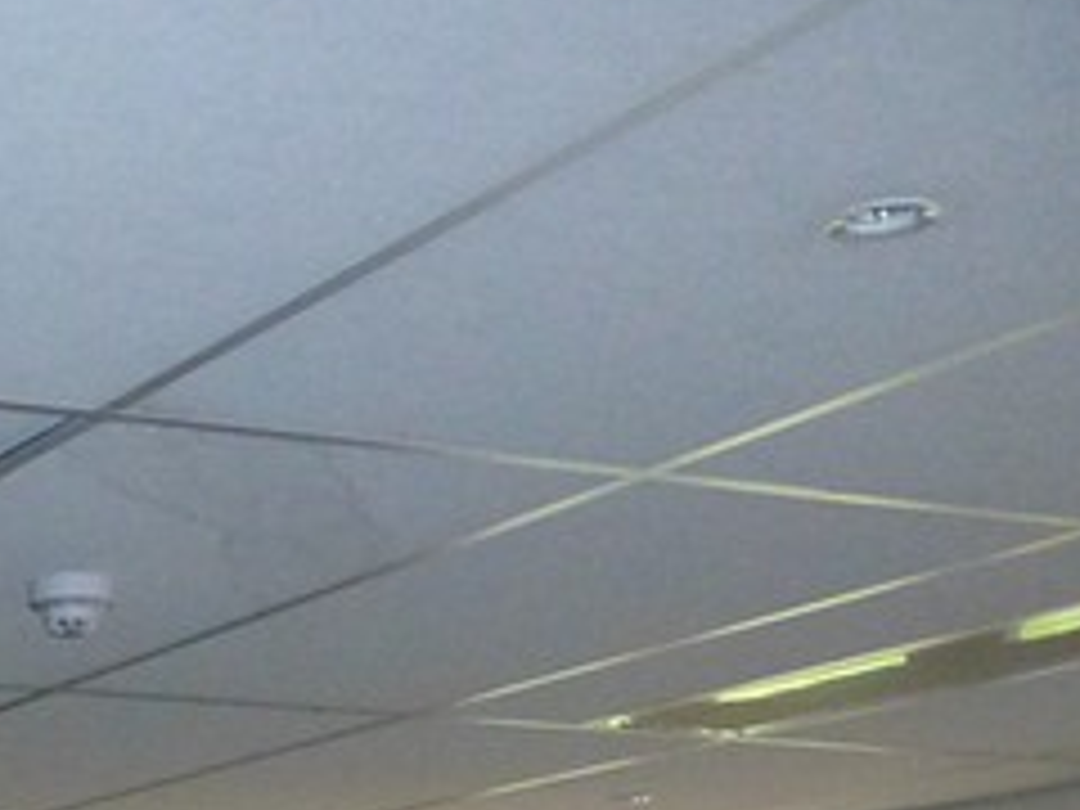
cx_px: -378
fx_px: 2496
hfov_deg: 21.7
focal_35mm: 80
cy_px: 1278
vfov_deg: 16.5
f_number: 3.3
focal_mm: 4.3
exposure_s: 1/60
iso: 800
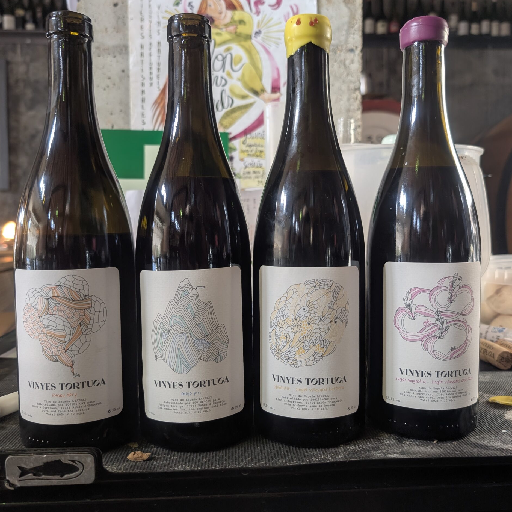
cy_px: 252
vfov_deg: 55.6
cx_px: 254
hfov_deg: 55.6
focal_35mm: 29
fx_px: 485
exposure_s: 1/50
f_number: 1.68
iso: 104
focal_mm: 6.9
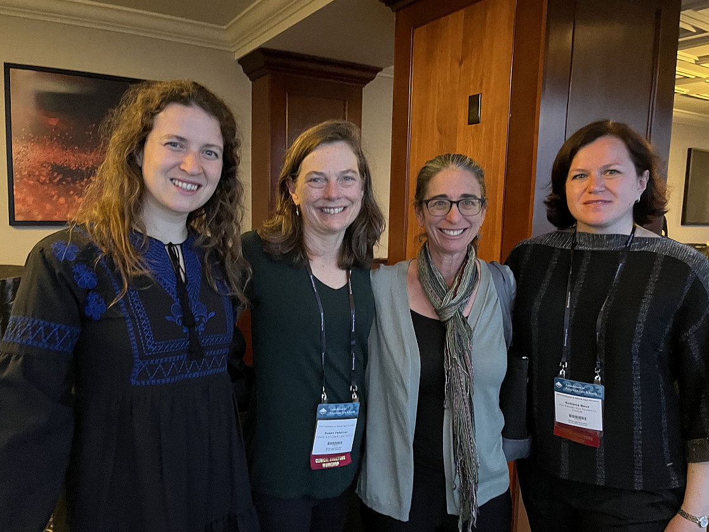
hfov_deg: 65.3
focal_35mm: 27
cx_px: 357
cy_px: 268
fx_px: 553
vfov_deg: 51.4
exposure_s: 1/30
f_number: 1.6
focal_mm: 5.1
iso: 640
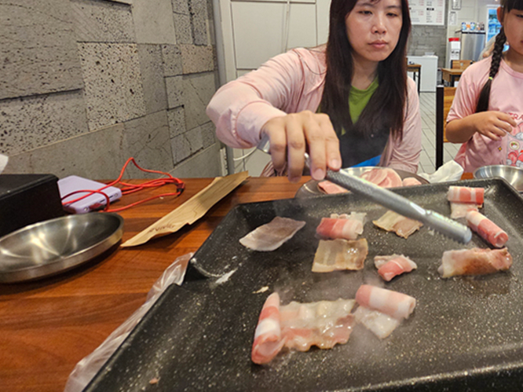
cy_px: 121
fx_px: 302
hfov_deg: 75.3
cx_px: 397
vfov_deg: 63.7
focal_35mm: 20
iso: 400
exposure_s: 1/60
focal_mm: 2.2
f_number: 2.2
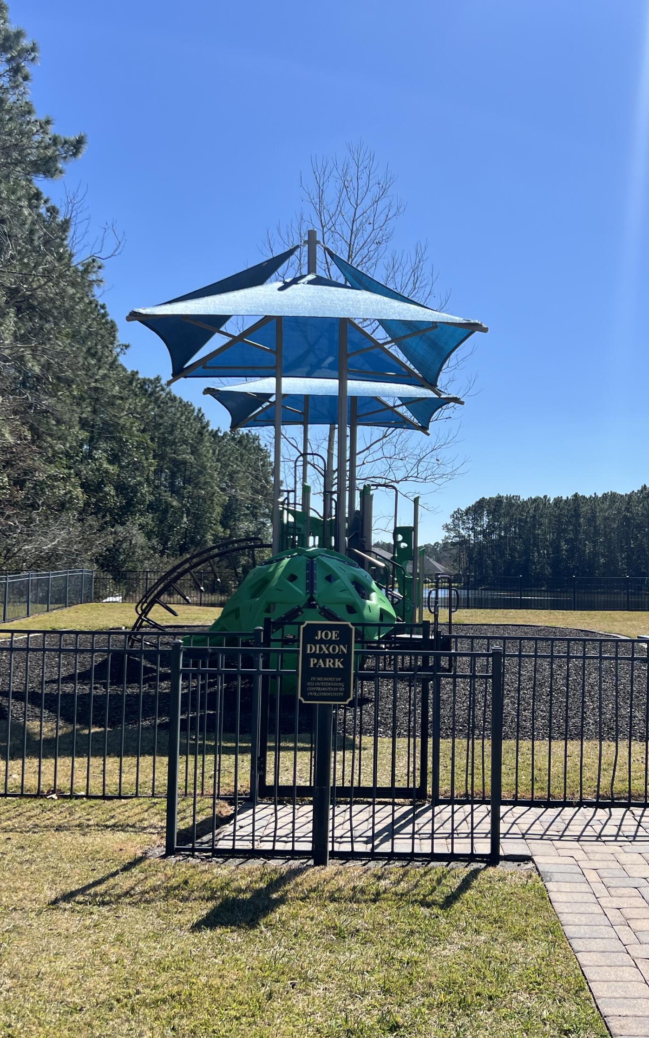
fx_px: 1047
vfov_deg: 52.7
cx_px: 413
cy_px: 522
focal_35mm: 37
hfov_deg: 34.2
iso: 50
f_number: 1.5
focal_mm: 5.7
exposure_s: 1/5076
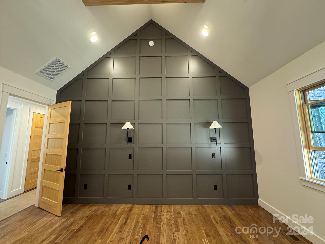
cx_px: 162
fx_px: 131
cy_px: 122
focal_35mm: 14
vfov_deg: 85.7
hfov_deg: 102.1
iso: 400
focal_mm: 2.22
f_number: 2.2
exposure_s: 1/60
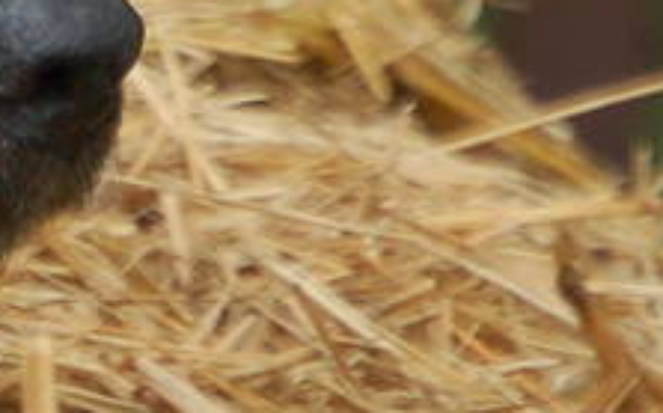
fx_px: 39559
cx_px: -354
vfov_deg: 0.6
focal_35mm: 2191
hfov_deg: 1.0
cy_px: 149
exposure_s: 1/640
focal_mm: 200
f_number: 5.6
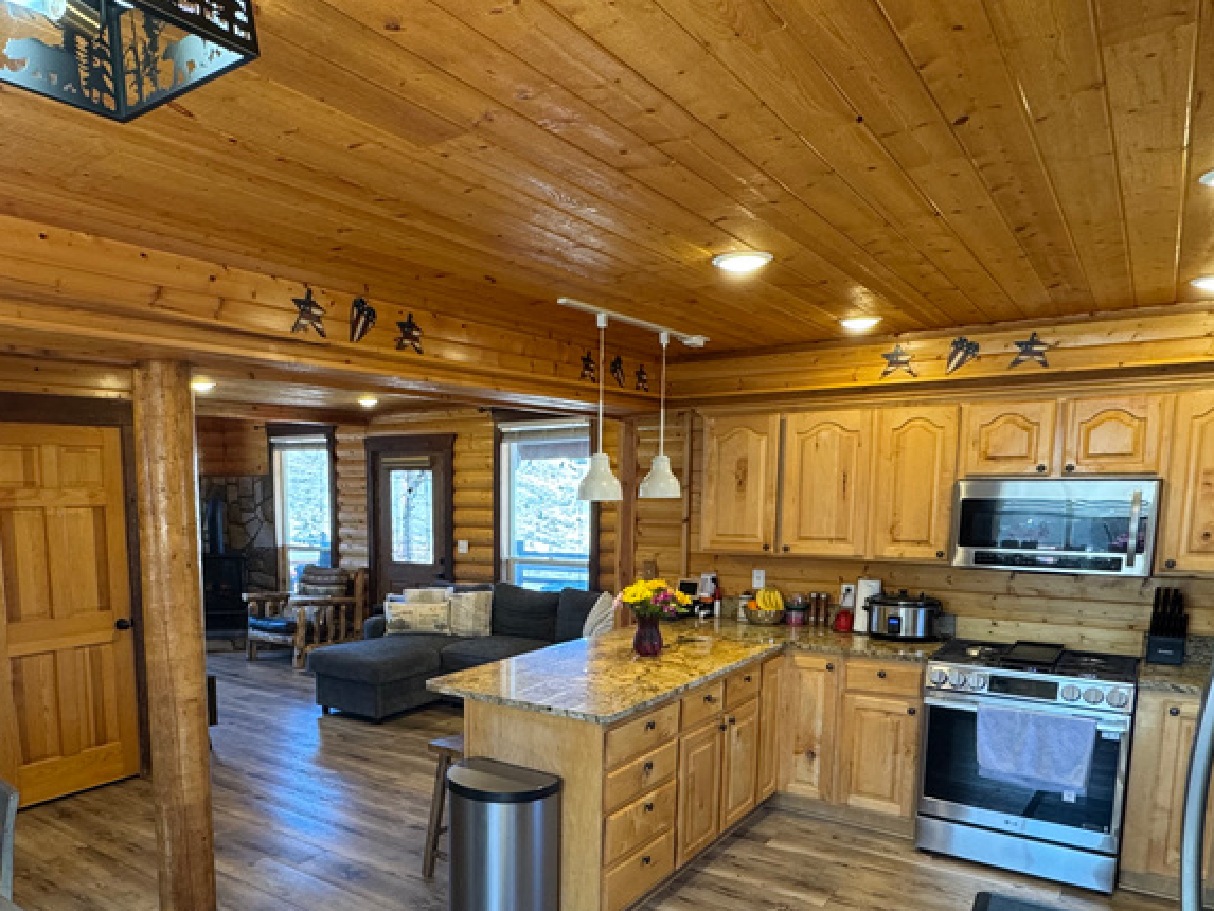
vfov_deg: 53.9
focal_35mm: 25
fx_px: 877
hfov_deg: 68.4
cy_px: 602
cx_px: 462
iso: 320
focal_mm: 2.22
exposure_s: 1/120
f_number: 2.2
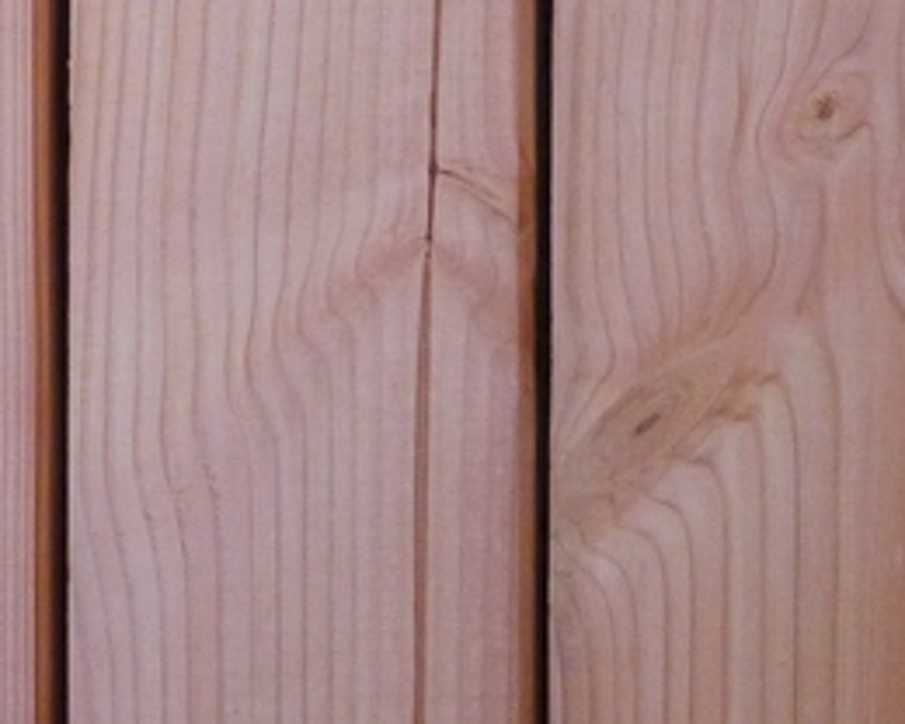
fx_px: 2518
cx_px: 804
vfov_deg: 14.6
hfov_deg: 20.0
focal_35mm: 94
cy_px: -536
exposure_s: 1/60
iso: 200
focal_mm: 4.5
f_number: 2.8
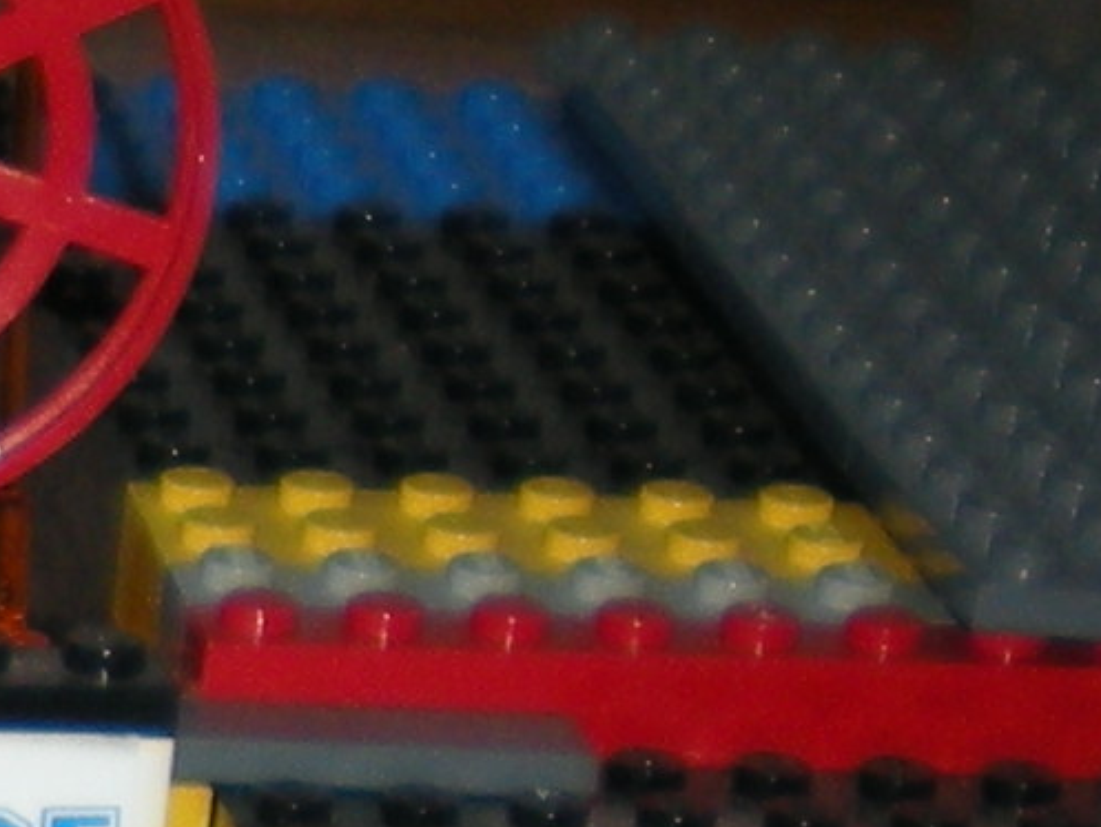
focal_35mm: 235
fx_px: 7476
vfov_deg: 6.1
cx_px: -2153
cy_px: 1754
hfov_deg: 7.5
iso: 64
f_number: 3.1
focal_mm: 6.3
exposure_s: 1/60
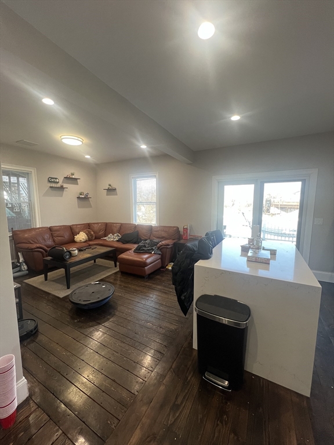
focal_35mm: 13
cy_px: 222
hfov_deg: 89.9
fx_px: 167
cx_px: 167
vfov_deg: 106.2
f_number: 1.8
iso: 160
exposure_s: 1/120
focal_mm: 1.57
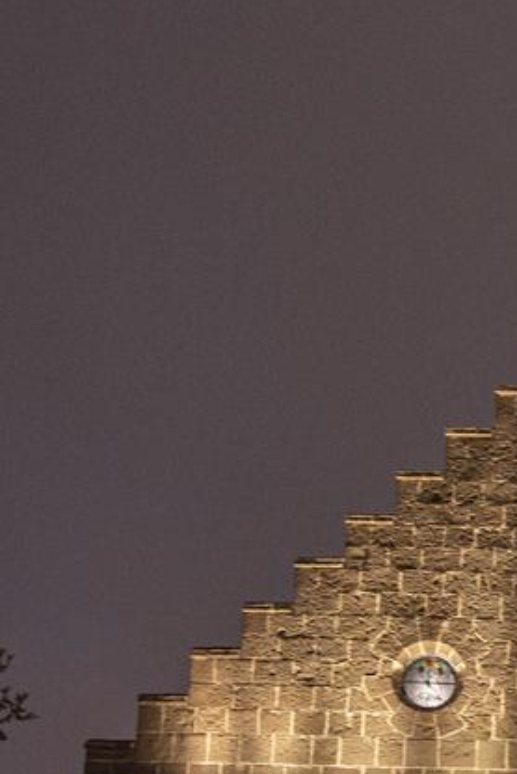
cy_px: 554
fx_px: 3161
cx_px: 699
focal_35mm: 147
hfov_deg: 9.2
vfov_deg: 13.9
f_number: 3.5
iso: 1250
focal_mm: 34
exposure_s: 1/60
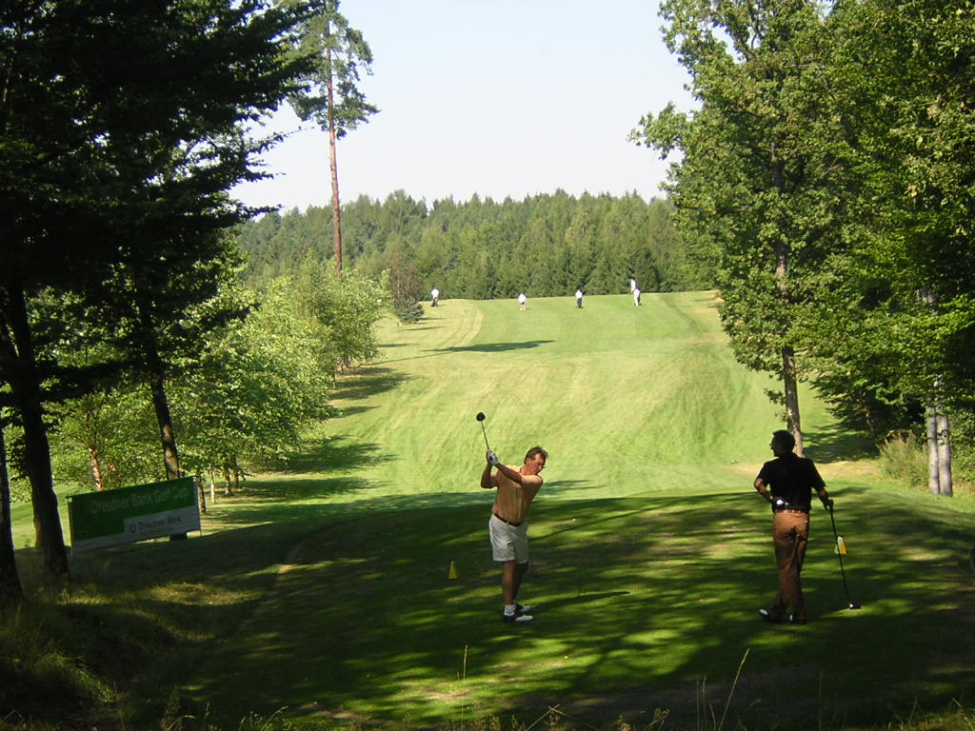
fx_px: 2281
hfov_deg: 24.1
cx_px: 488
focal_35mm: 81
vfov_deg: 18.2
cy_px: 366
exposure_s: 1/241
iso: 100
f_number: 4
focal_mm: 10.6
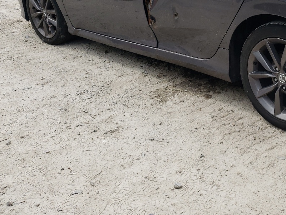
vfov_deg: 26.8
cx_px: 259
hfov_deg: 34.7
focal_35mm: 52
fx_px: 430
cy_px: 9
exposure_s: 1/2000
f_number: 1.5
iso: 50
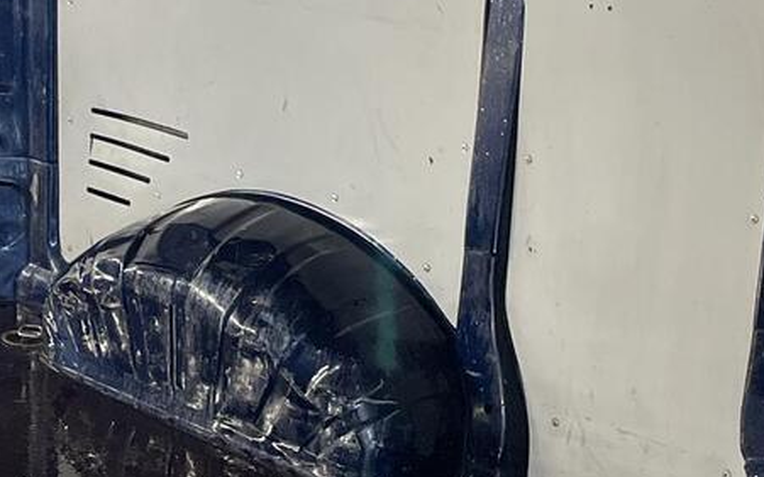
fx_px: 1833
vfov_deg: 14.8
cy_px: 345
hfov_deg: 23.2
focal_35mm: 88
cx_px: 149
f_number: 1.6
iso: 320
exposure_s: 1/50
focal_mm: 4.2
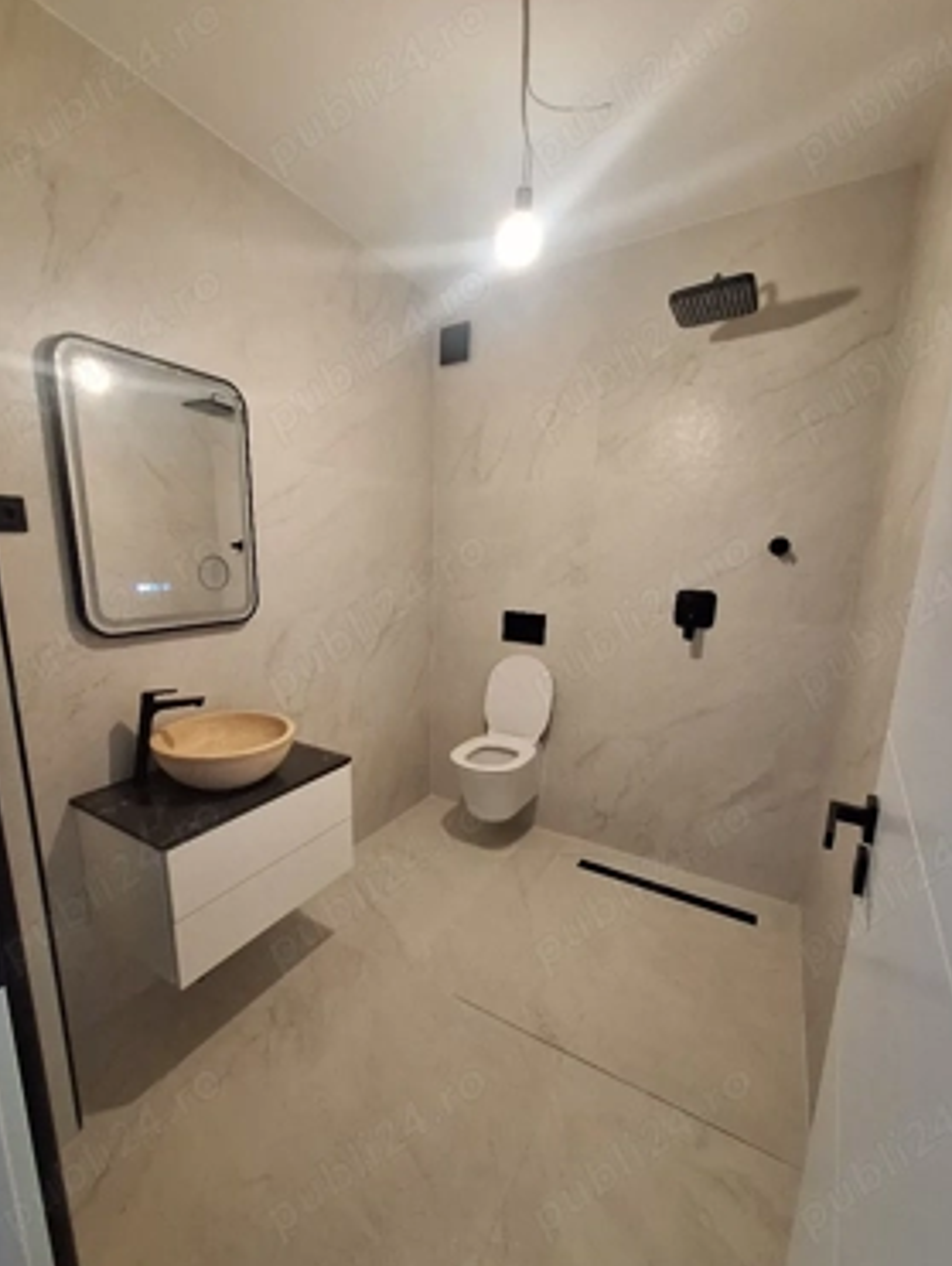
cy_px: 659
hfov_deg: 85.6
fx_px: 512
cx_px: 444
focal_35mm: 14
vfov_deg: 102.0
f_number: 2.2
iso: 200
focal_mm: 1.74
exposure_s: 1/25
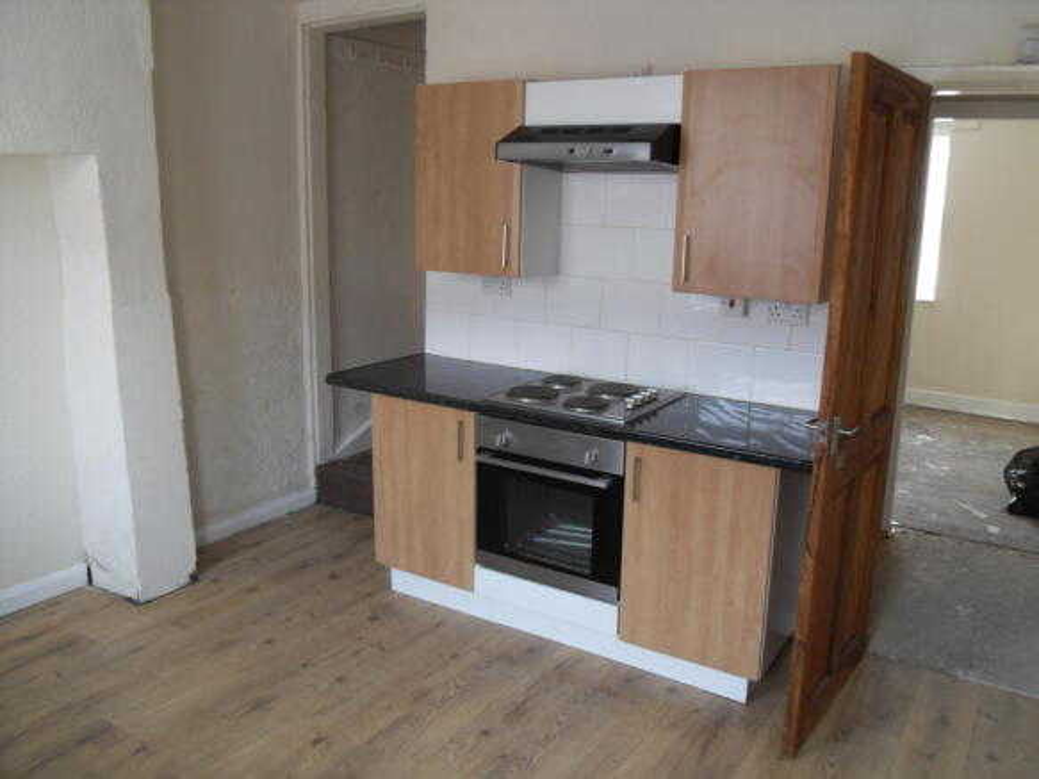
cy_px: 390
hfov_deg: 63.5
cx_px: 520
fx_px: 840
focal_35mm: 28
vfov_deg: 49.7
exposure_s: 1/45
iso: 200
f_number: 2.8
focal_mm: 6
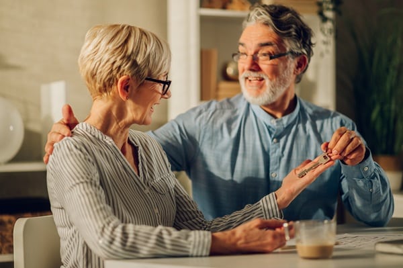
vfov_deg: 16.0
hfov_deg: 23.9
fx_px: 951
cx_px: 202
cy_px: 134
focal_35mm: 85
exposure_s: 1/125
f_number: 1.8
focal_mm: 85
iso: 250
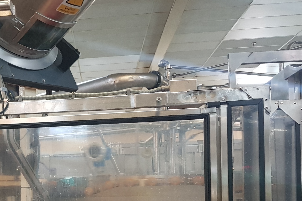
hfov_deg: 30.6
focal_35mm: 60
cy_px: 183
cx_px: -11
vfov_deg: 22.1
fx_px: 503
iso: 250
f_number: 1.7
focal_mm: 4.3
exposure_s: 1/33
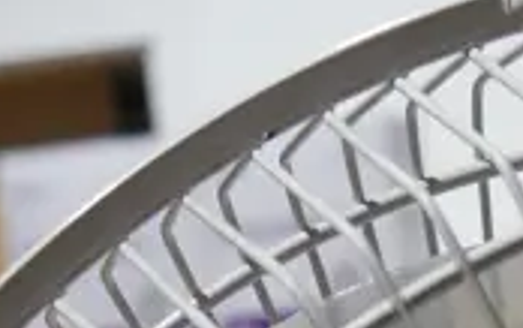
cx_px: 791
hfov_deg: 10.8
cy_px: 1294
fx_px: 2667
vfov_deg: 6.0
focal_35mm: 187
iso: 200
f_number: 3.6
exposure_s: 1/100
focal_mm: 15
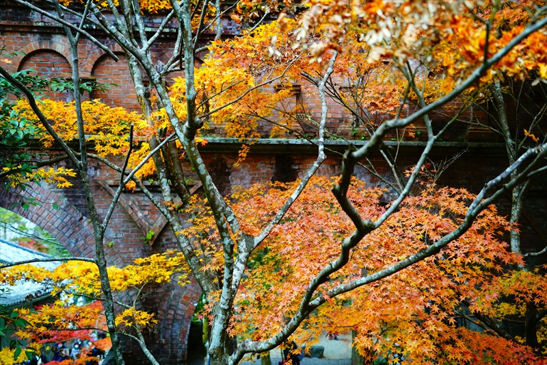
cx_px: 274
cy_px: 182
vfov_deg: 34.2
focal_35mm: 39
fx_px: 592
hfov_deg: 49.6
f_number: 4
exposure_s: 1/45
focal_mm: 39
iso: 200
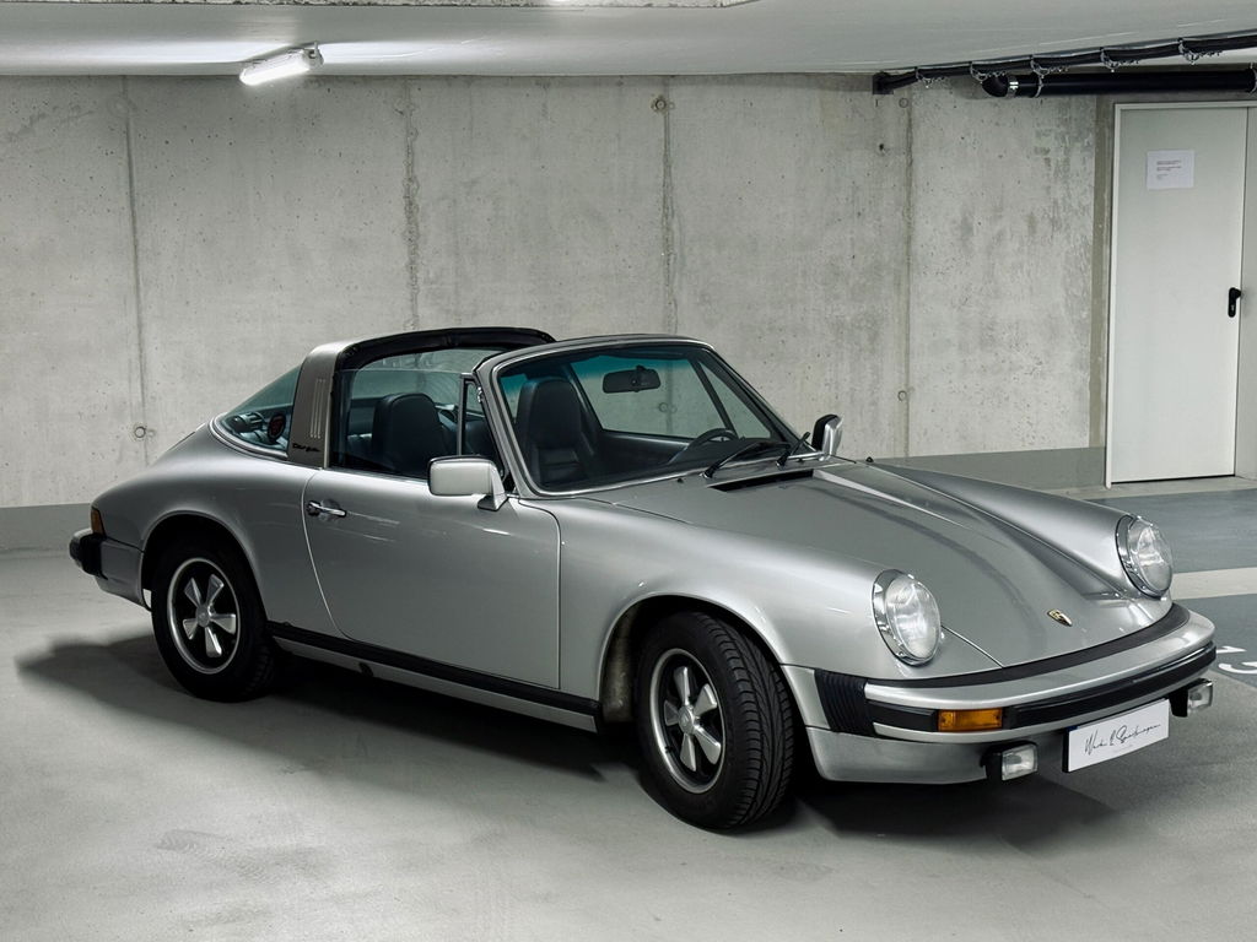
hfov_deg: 39.7
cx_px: 628
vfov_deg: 30.3
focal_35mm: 48
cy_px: 471
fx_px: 1743
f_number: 1.78
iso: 125
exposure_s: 1/50
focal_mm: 6.76
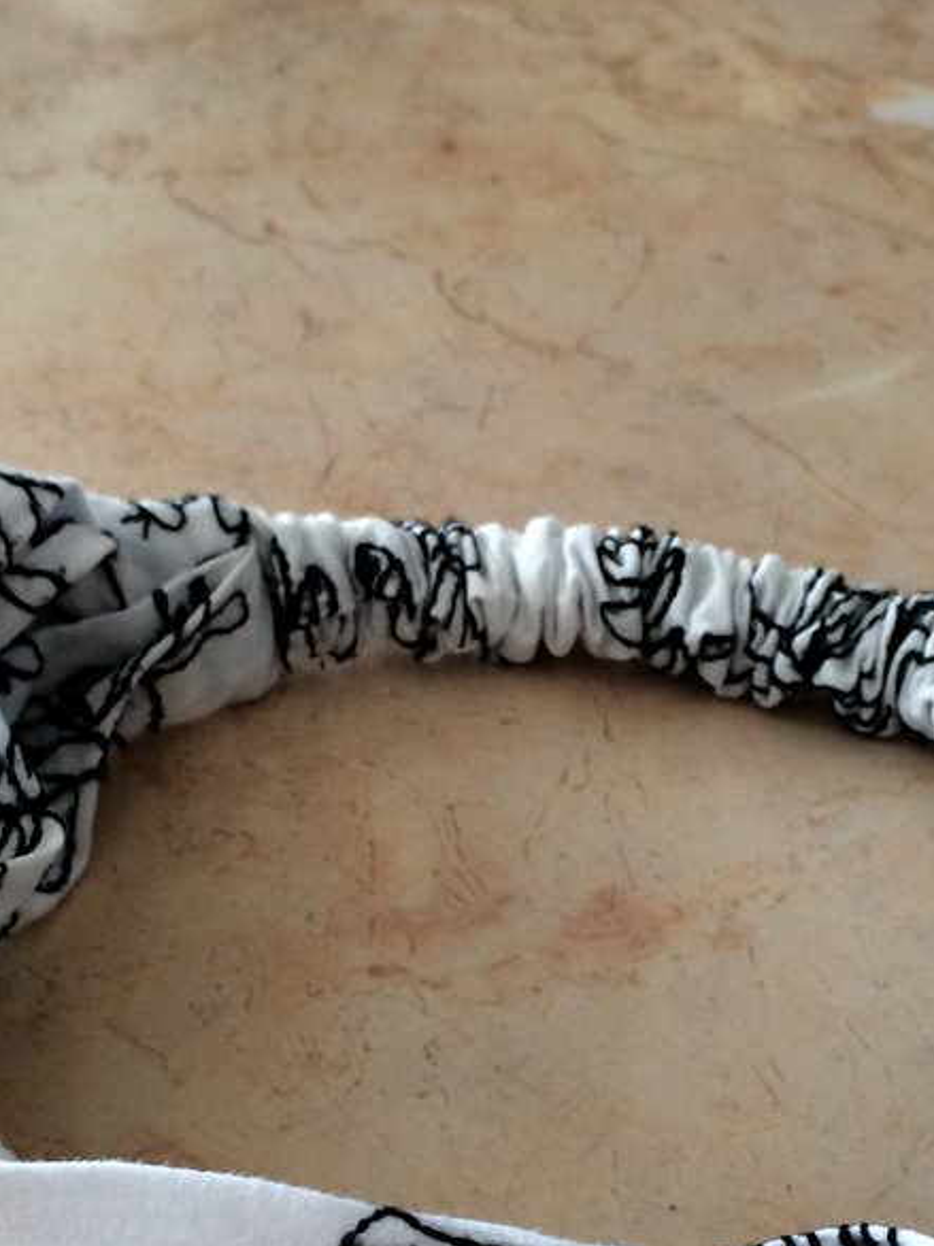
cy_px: 986
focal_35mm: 66
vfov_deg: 28.8
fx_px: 2376
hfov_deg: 22.1
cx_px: 653
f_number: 2.2
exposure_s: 1/33
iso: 64
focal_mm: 4.15
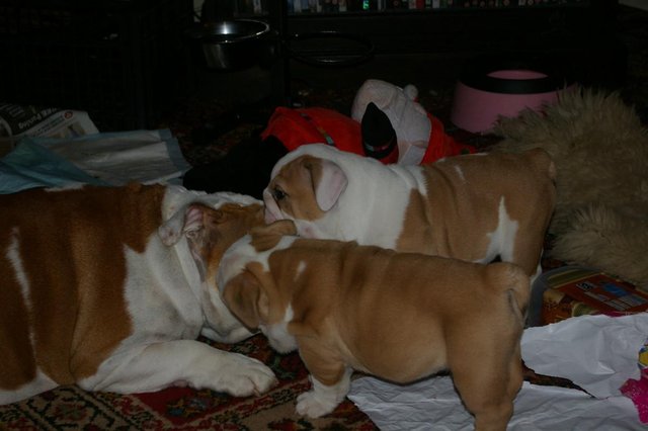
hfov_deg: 24.6
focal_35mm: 82
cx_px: 324
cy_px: 216
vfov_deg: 16.5
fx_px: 1484
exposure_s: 1/60
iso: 400
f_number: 5.6
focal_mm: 55
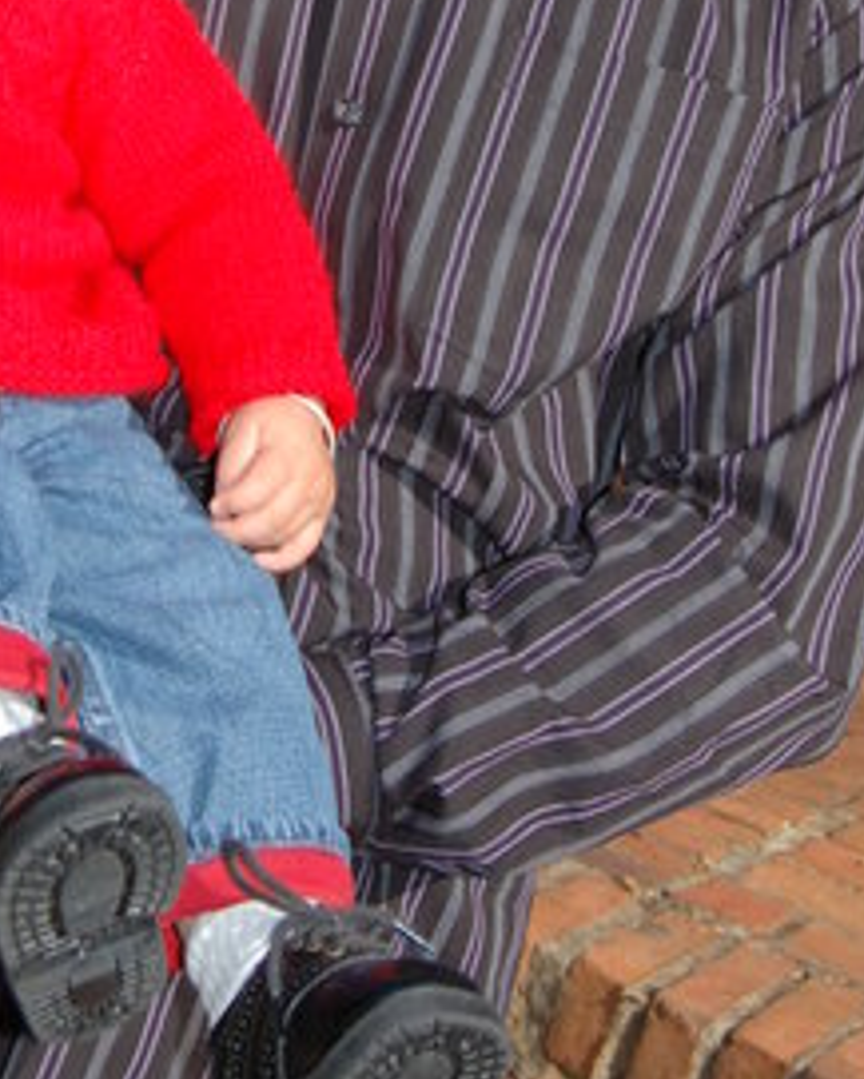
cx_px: 187
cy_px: -155
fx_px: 3450
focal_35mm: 108
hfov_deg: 14.2
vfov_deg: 17.1
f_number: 7.1
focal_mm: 26
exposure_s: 1/500
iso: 200
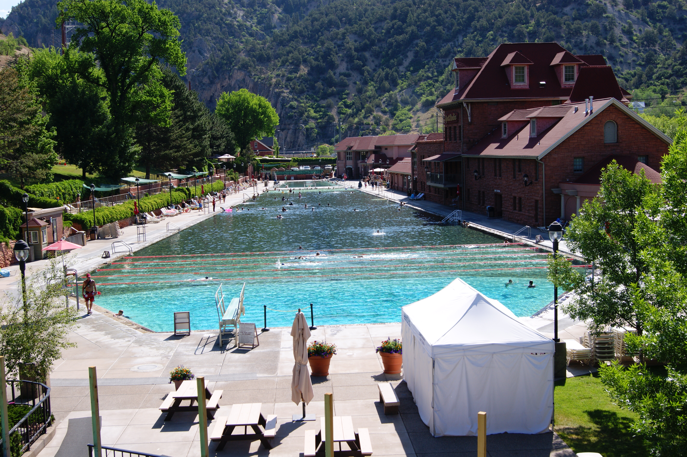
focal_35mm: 45
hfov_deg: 43.6
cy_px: 228
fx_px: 858
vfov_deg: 29.8
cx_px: 344
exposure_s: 1/125
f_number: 11
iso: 100
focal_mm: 30
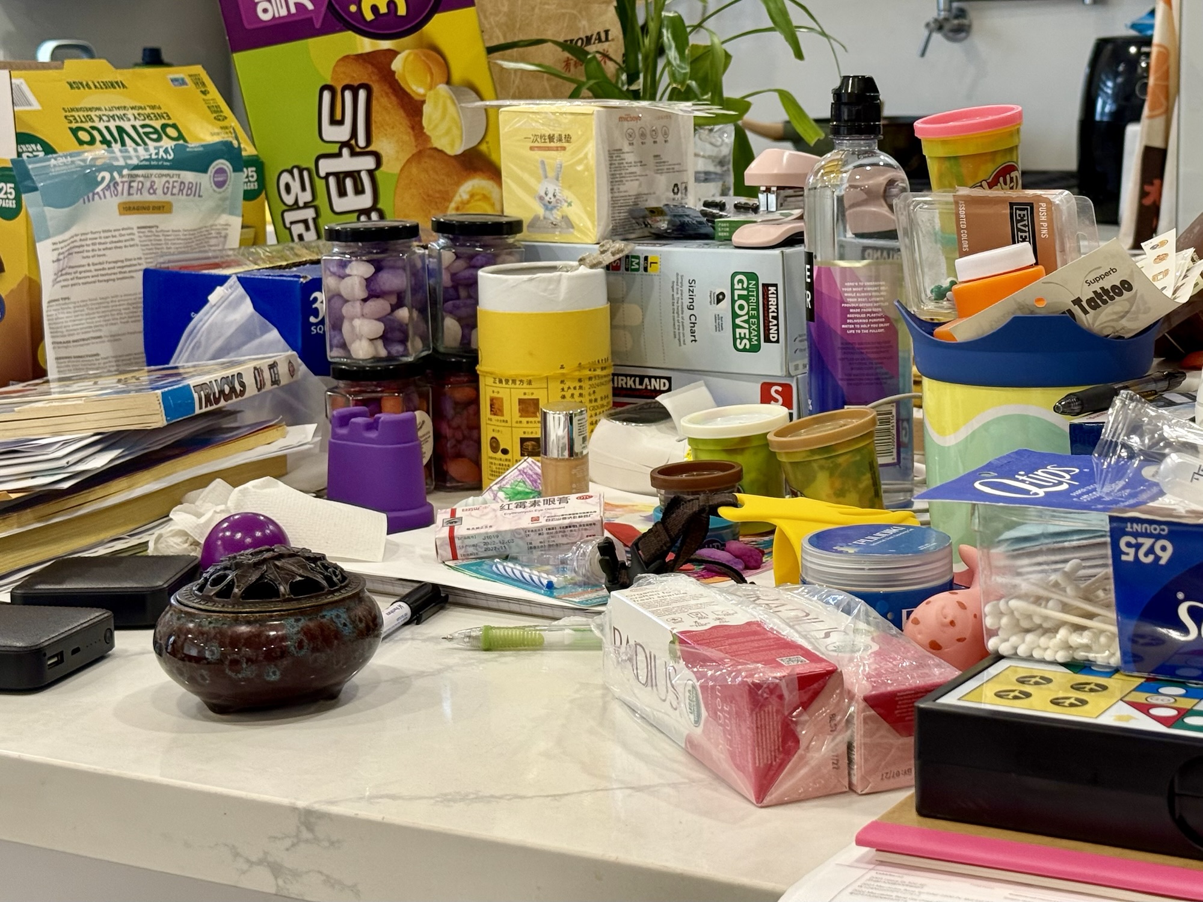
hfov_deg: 39.7
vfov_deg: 30.3
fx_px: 1668
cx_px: 602
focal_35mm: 48
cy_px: 451
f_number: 1.78
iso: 125
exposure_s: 1/120
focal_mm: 6.76
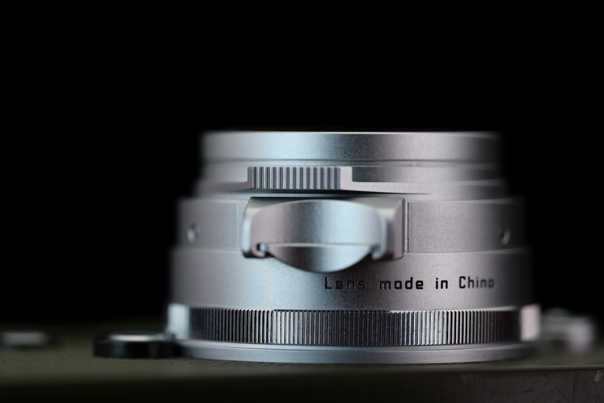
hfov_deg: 19.5
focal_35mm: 105
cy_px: 202
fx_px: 1762
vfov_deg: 13.0
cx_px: 302
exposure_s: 1/1600
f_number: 3.5
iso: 800
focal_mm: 105
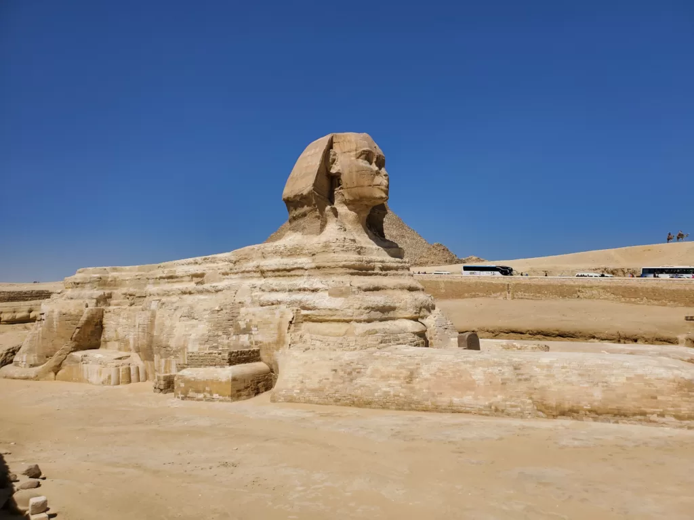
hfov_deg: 67.3
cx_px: 347
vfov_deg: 53.1
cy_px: 260
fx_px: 521
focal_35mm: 26
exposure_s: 1/4210
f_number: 2.4
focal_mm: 4.3
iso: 50
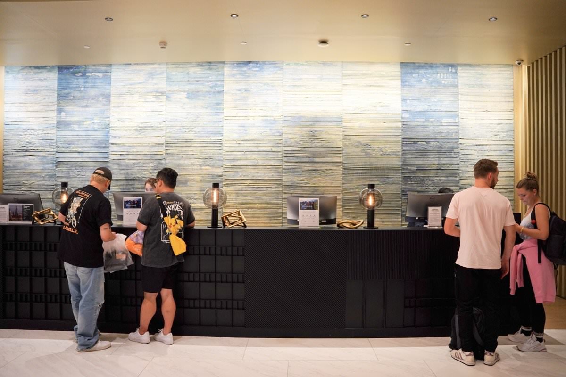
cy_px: 188
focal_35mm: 28
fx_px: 440
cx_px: 283
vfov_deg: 46.4
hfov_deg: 65.5
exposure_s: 1/160
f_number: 2.8
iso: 1600
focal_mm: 28
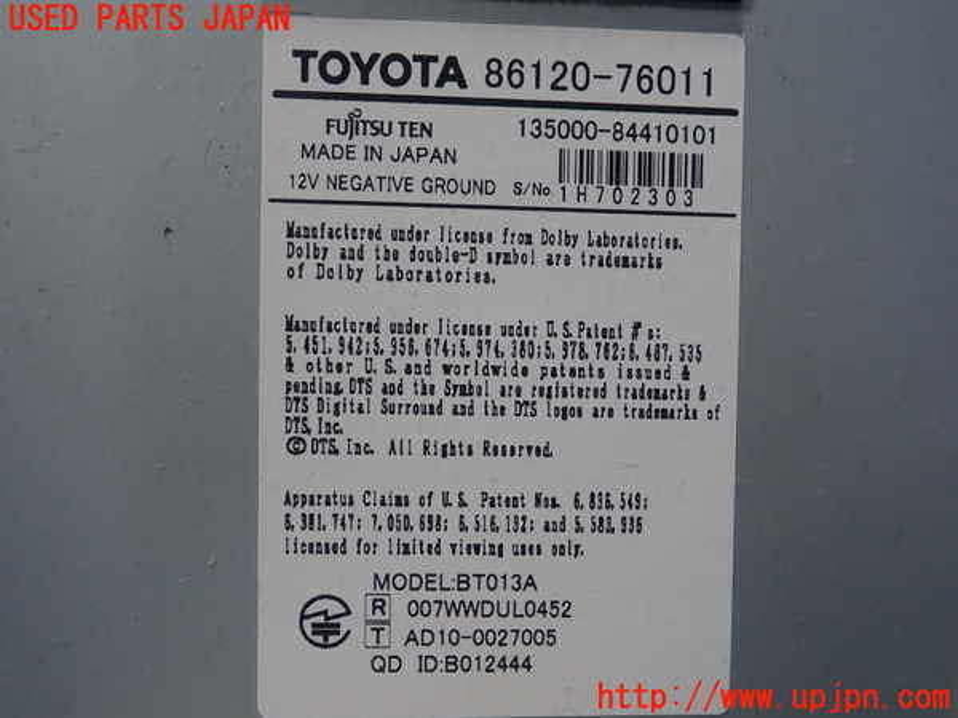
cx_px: 479
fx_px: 830
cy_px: 359
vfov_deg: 46.8
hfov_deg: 60.0
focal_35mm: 30
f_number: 2.3
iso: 160
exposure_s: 1/125
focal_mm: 5.5
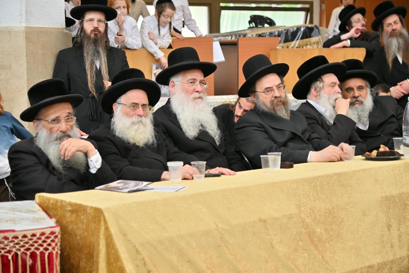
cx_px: 204
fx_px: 852
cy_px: 136
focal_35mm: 75
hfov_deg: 27.0
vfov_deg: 18.2
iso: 160
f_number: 4
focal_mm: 75
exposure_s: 1/160
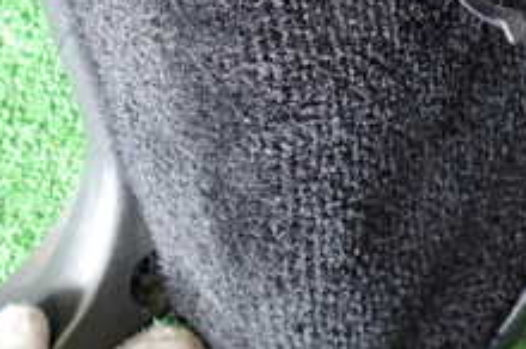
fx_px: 1036
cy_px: 10
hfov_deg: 28.4
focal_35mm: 71
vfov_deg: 18.7
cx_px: 318
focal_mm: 4.5
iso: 250
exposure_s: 1/30
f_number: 2
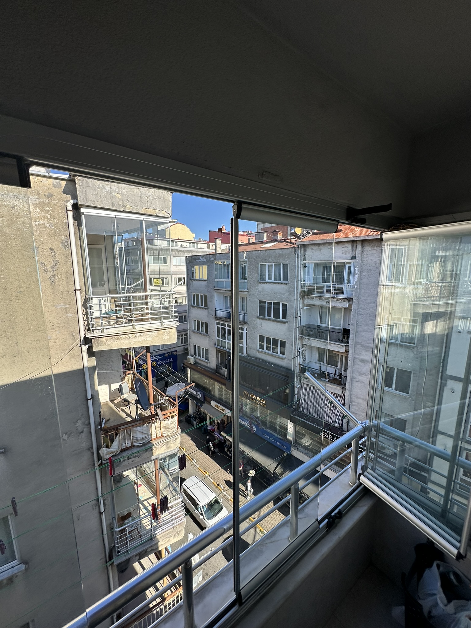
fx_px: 254
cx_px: 236
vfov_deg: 102.1
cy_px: 314
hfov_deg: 85.7
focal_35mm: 14
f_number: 2.2
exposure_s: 1/1082
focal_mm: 2.22
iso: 40
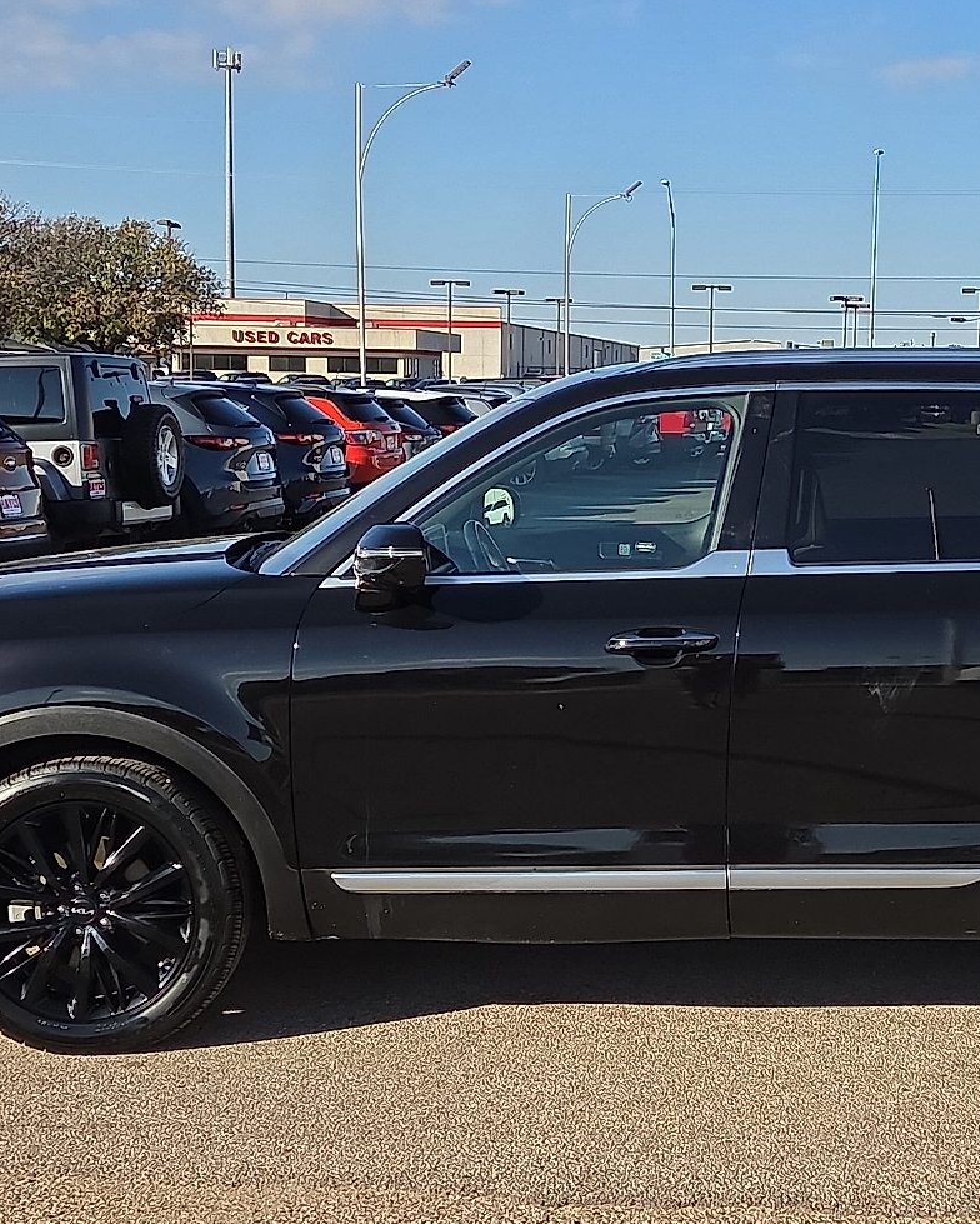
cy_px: 651
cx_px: 718
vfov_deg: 31.9
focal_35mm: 59
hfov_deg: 25.6
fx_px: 2138
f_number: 1.8
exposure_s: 1/1667
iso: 25
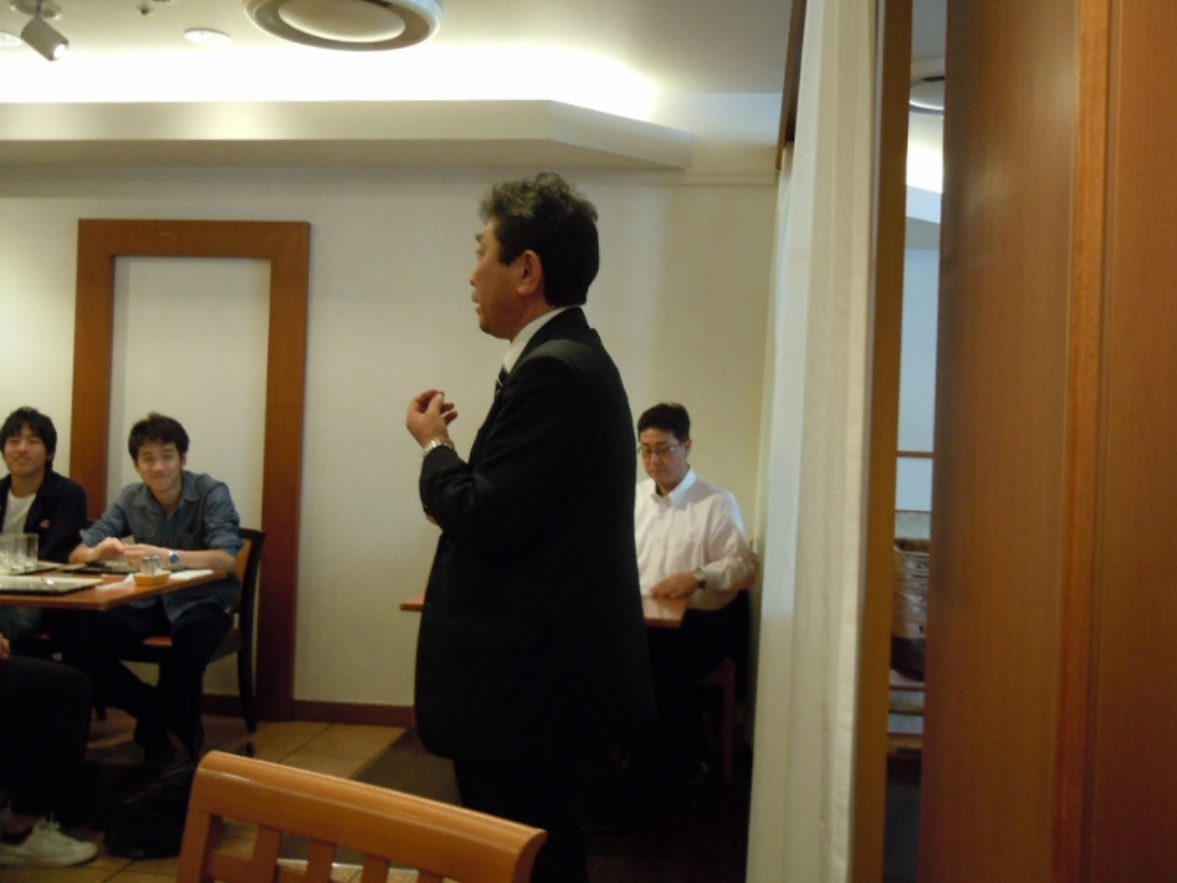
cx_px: 588
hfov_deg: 54.0
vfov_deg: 41.8
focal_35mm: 34
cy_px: 442
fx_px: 1156
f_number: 3.6
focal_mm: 6.2
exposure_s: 1/25
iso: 400
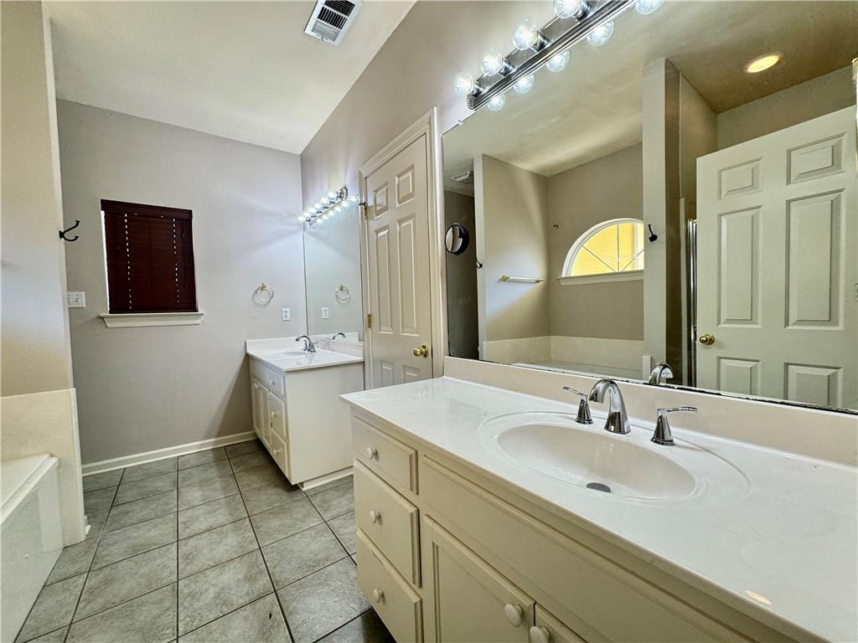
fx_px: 347
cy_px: 322
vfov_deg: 85.7
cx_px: 429
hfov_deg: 102.1
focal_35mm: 14
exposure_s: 1/120
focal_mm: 2.22
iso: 125
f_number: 2.2
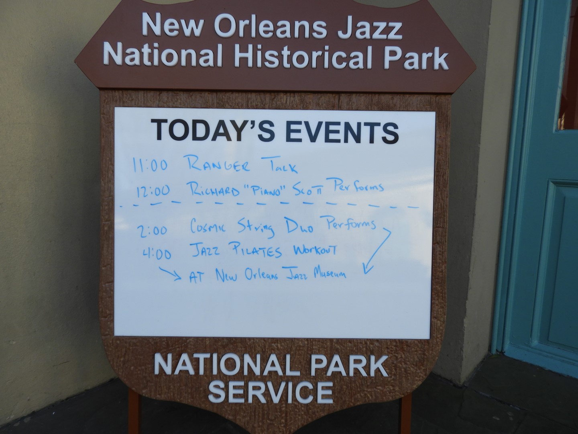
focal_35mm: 24
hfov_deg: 71.6
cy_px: 217
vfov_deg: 56.8
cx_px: 289
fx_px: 401
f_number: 3.3
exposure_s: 1/200
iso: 100
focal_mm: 4.3
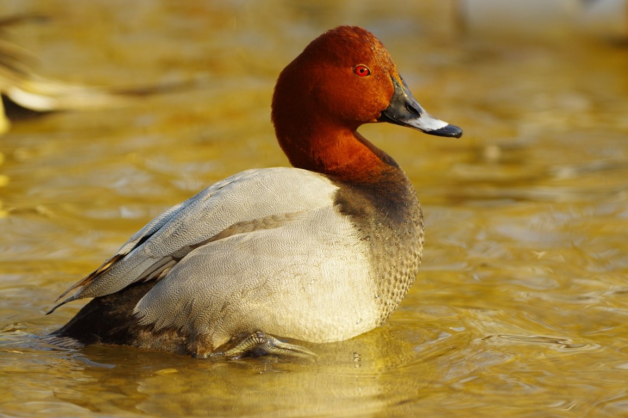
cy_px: 209
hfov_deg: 5.5
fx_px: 6536
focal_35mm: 375
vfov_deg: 3.7
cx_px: 314
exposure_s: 1/1000
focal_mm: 250
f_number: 5.6
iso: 800
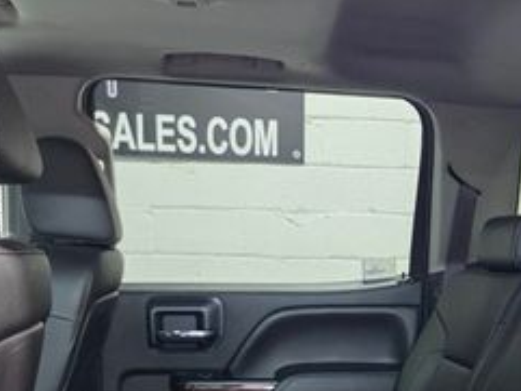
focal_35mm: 61
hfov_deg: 31.3
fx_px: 919
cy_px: 477
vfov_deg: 22.1
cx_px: 368
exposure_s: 1/120
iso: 1000
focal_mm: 6.3
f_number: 1.7
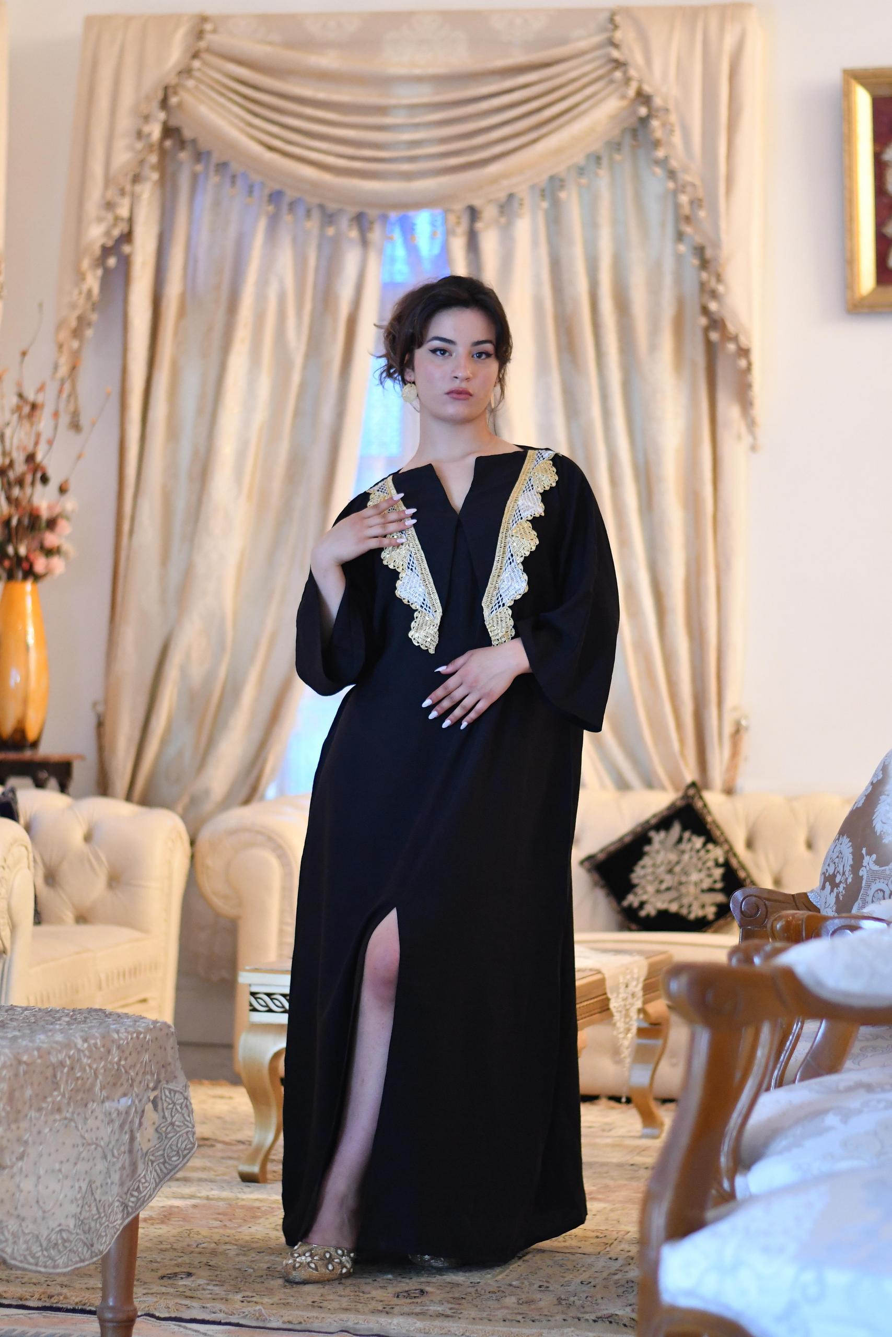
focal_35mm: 75
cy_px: 668
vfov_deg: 27.0
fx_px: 2787
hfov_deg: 18.2
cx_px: 446
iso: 2000
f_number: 1.8
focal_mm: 50
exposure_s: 1/160
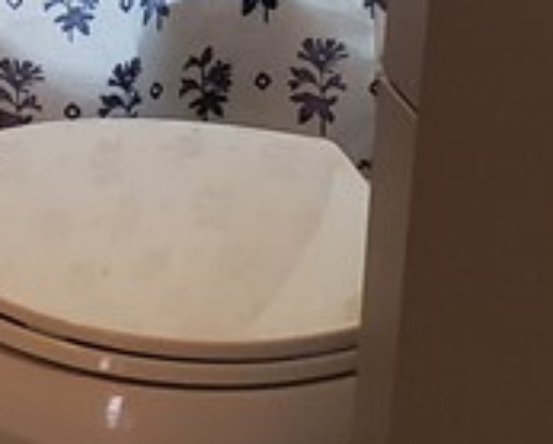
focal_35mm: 150
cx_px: -476
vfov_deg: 9.6
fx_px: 2459
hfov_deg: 11.8
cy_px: -434
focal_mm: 4.3
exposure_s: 1/60
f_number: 2.4
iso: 200
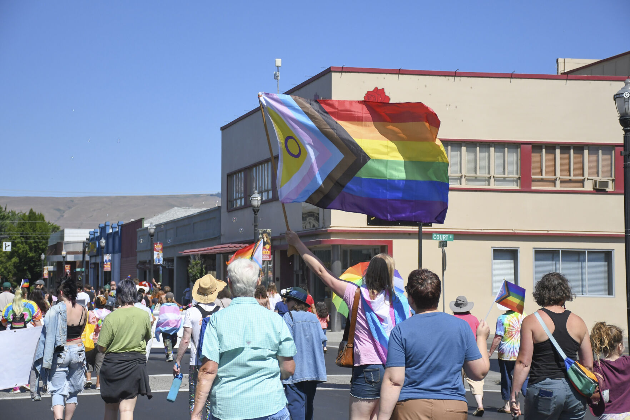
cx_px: 315
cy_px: 210
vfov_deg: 17.5
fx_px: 1365
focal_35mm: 78
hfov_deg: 26.0
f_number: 4.8
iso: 800
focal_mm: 52
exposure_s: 1/8000
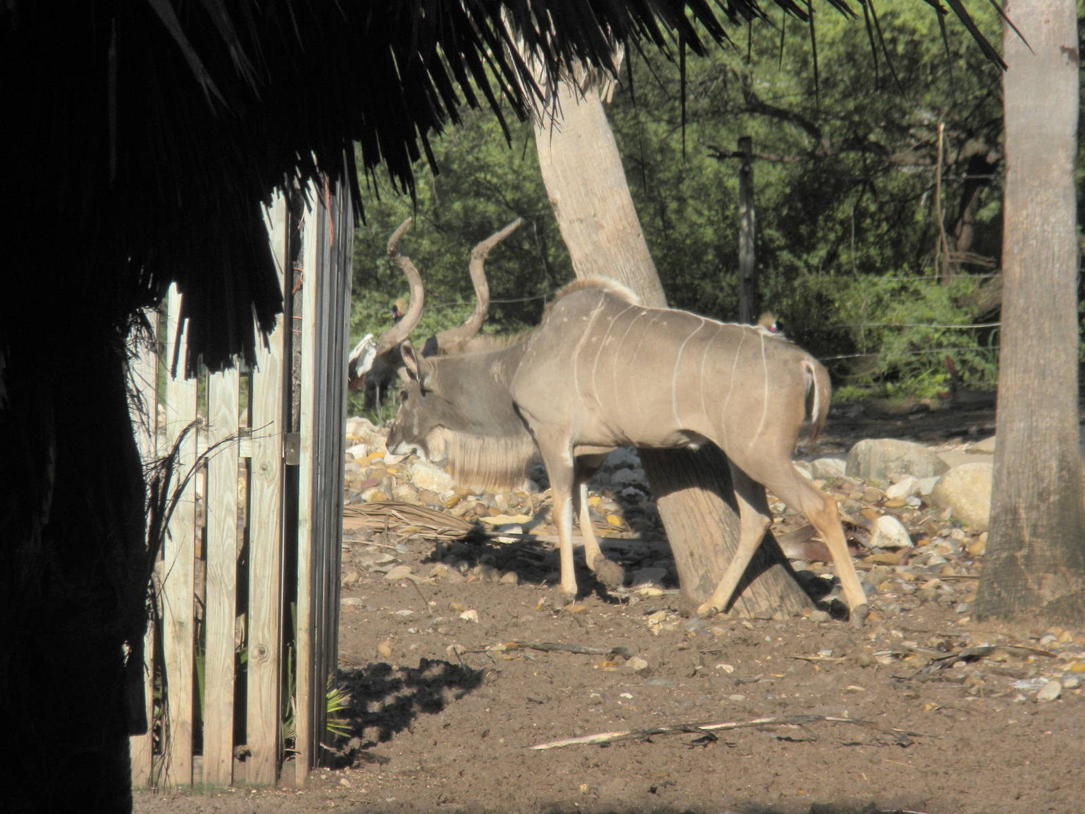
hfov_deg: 7.6
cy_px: 407
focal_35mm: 260
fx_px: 8149
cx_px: 542
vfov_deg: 5.7
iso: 64
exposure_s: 1/504
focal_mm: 46.2
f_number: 5.3
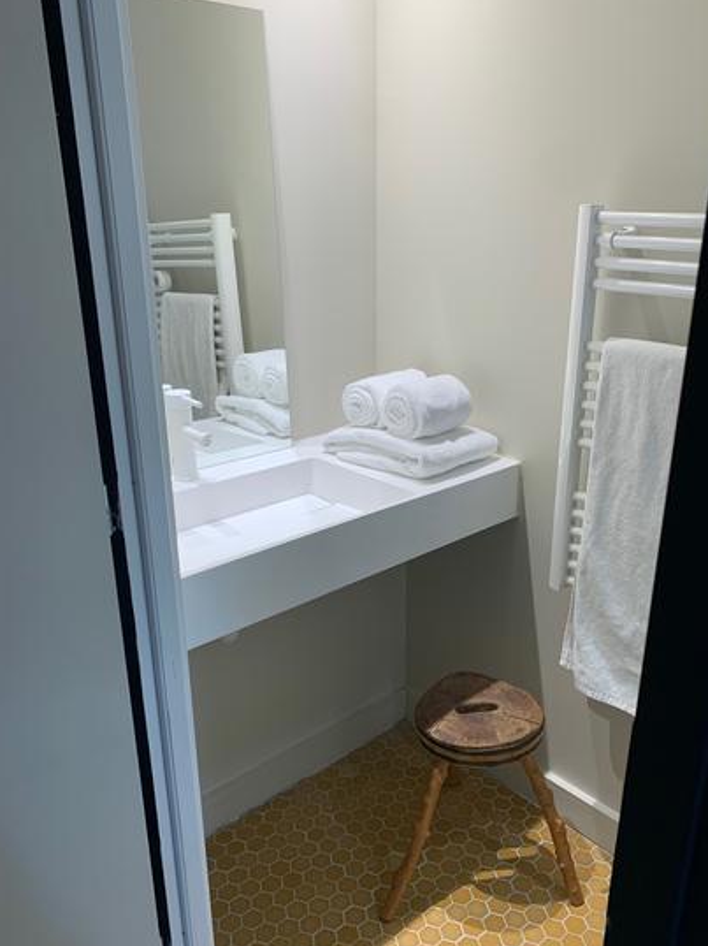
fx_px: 791
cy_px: 489
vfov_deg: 61.7
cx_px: 387
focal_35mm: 29
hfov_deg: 48.1
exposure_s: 1/121
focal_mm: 4.25
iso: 64
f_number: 1.8
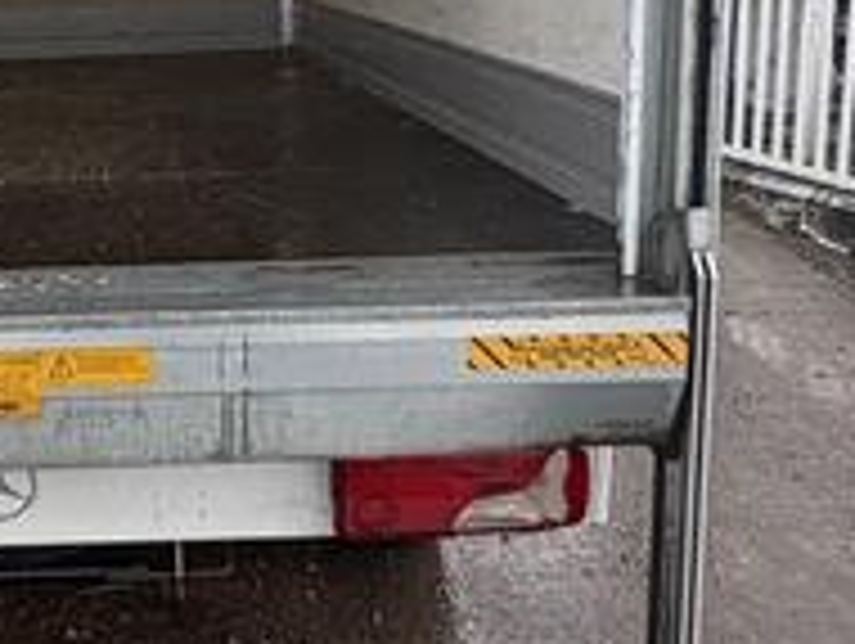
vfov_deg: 22.2
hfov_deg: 27.9
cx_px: 40
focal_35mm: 66
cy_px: 239
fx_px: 1632
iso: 40
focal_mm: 2.22
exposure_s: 1/108
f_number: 2.2
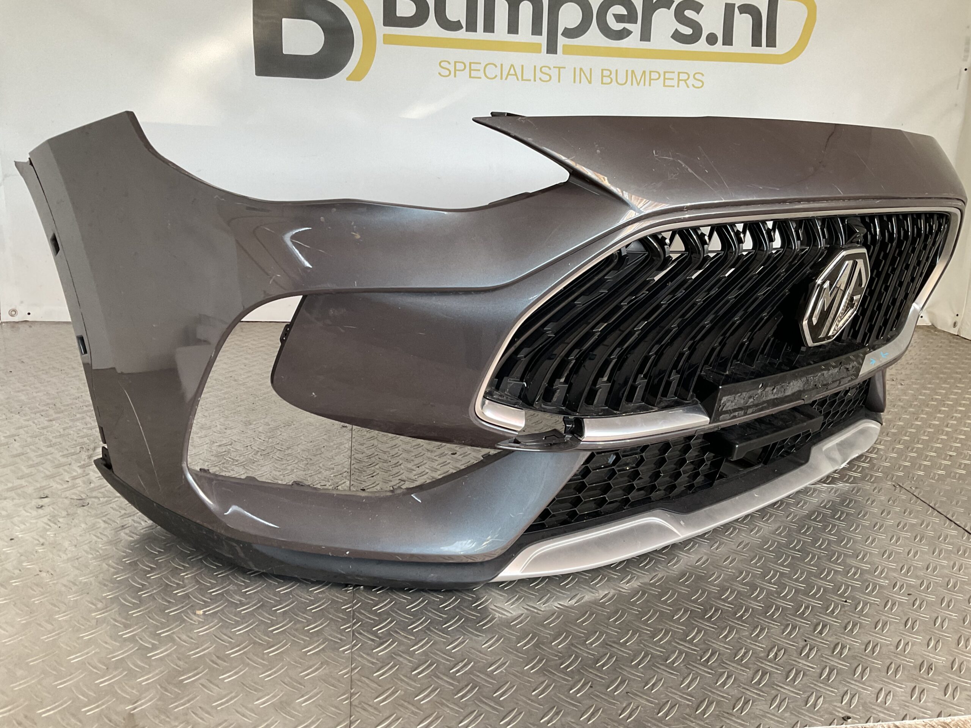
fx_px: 813
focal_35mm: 29
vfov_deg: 48.2
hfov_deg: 61.7
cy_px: 364
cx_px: 486
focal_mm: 3
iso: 64
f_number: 1.8
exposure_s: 1/100
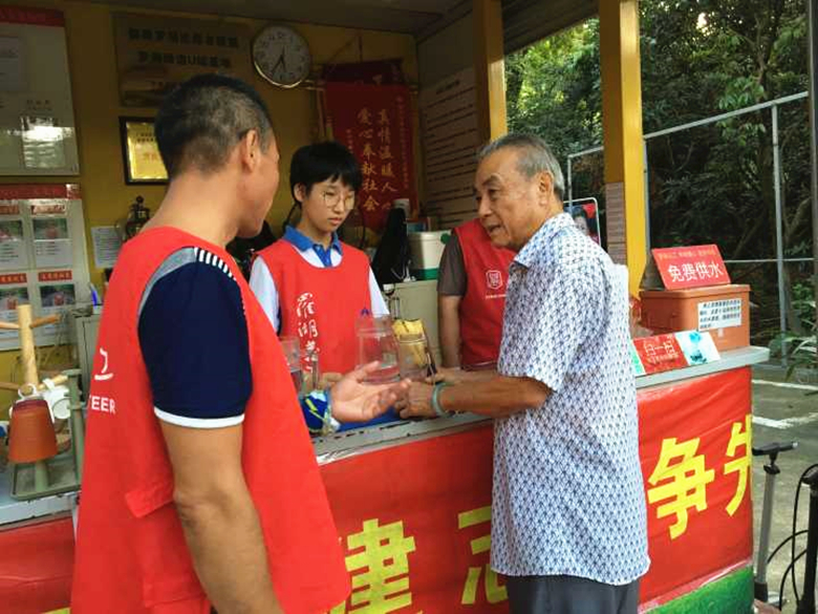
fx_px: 685
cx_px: 409
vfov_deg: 48.2
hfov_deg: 61.7
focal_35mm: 29
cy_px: 307
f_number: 2.2
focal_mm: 4.15
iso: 100
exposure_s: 1/33
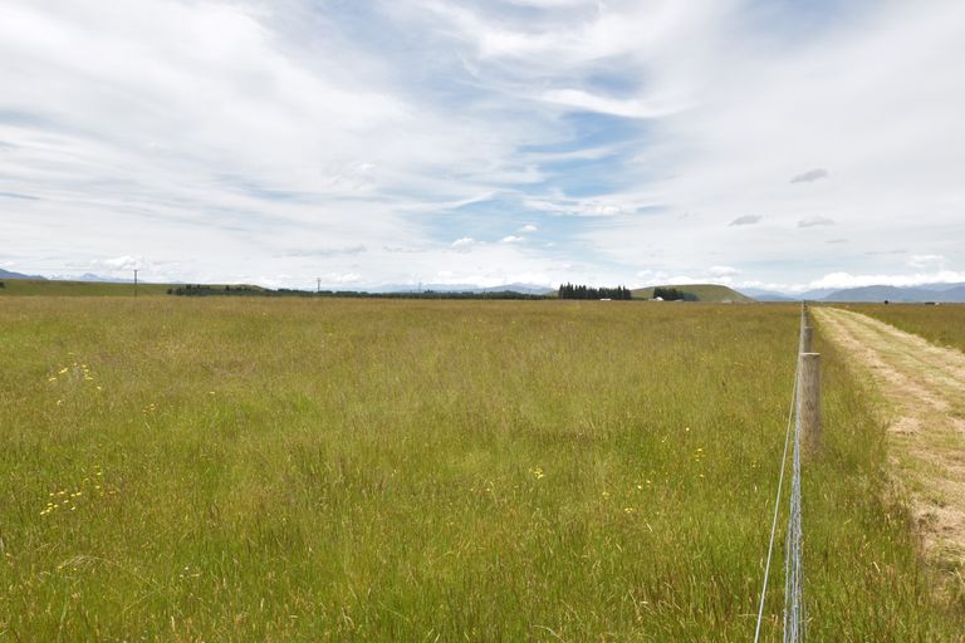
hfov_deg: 73.7
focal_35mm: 24
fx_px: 643
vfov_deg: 53.1
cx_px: 482
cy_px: 322
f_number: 11
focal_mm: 16
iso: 100
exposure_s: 1/200
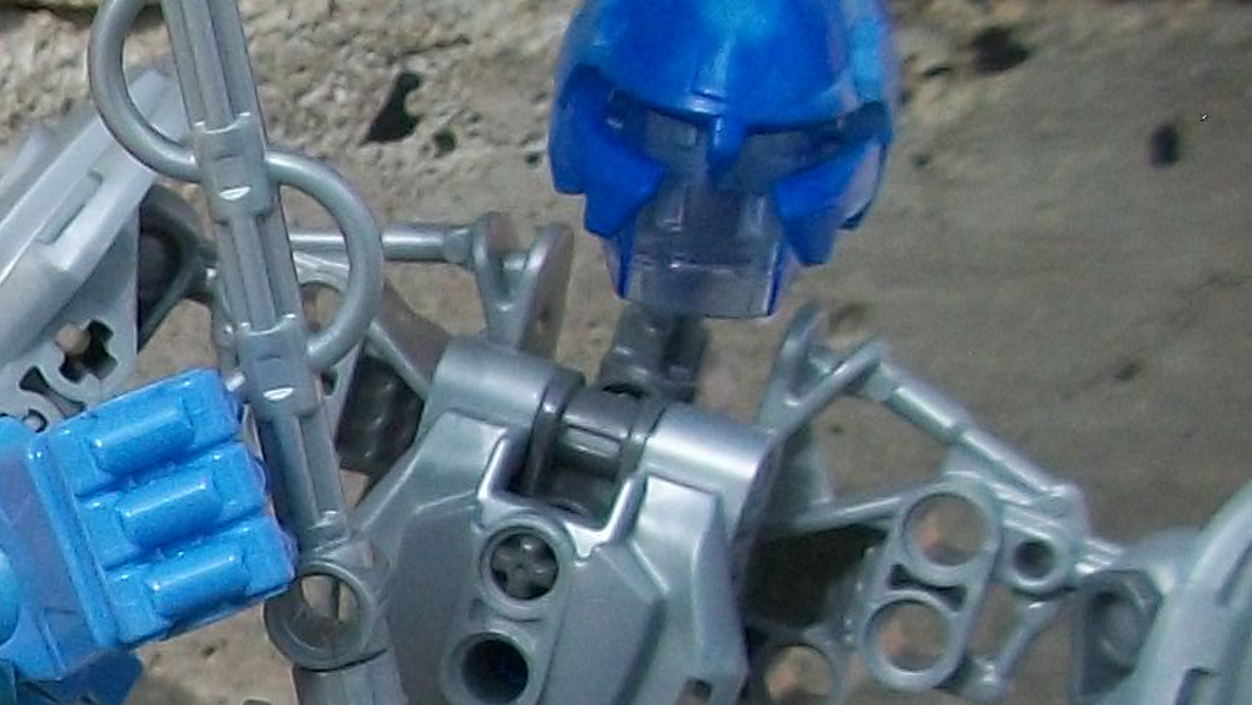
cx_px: -1232
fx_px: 4881
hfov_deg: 12.8
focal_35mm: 147
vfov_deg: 8.0
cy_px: 1205
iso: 80
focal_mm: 5.7
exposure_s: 1/400
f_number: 2.9
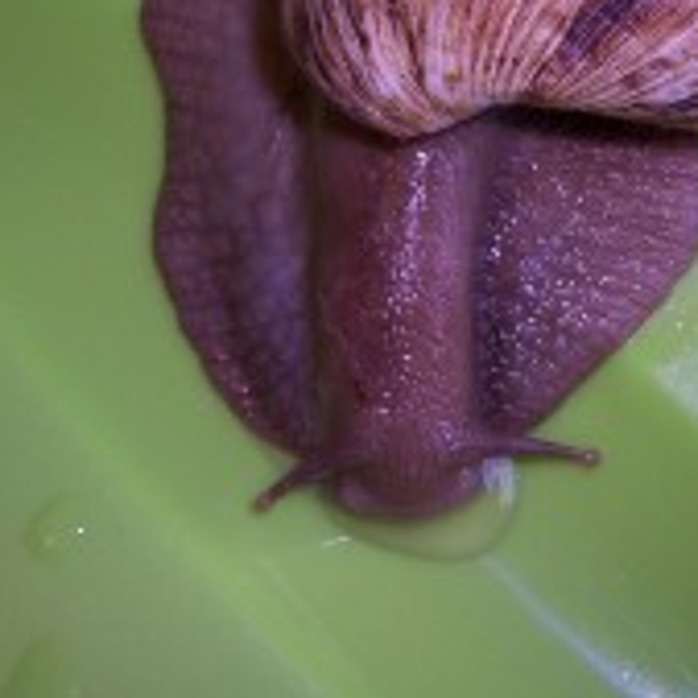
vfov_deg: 24.4
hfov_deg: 25.0
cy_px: 83
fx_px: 1574
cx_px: 388
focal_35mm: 69
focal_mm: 5.5
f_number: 2.8
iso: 80
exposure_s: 1/60
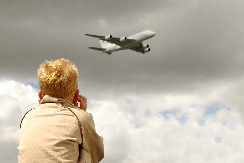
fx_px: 711
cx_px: 122
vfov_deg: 13.0
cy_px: 82
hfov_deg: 19.5
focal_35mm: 105
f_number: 9.5
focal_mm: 70
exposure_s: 1/350
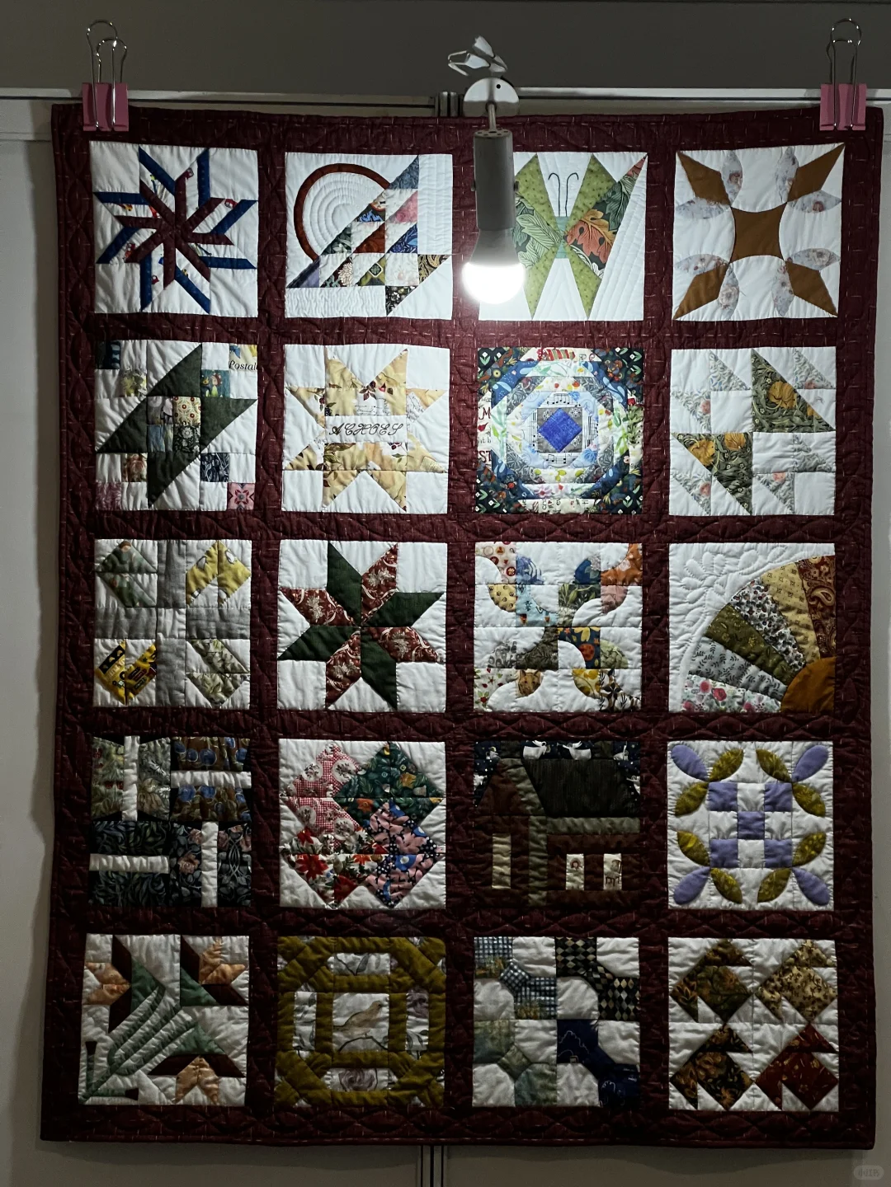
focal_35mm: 77
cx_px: 446
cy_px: 594
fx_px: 2643
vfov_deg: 25.3
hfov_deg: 19.1
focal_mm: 9
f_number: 2.8
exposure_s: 1/100
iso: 160
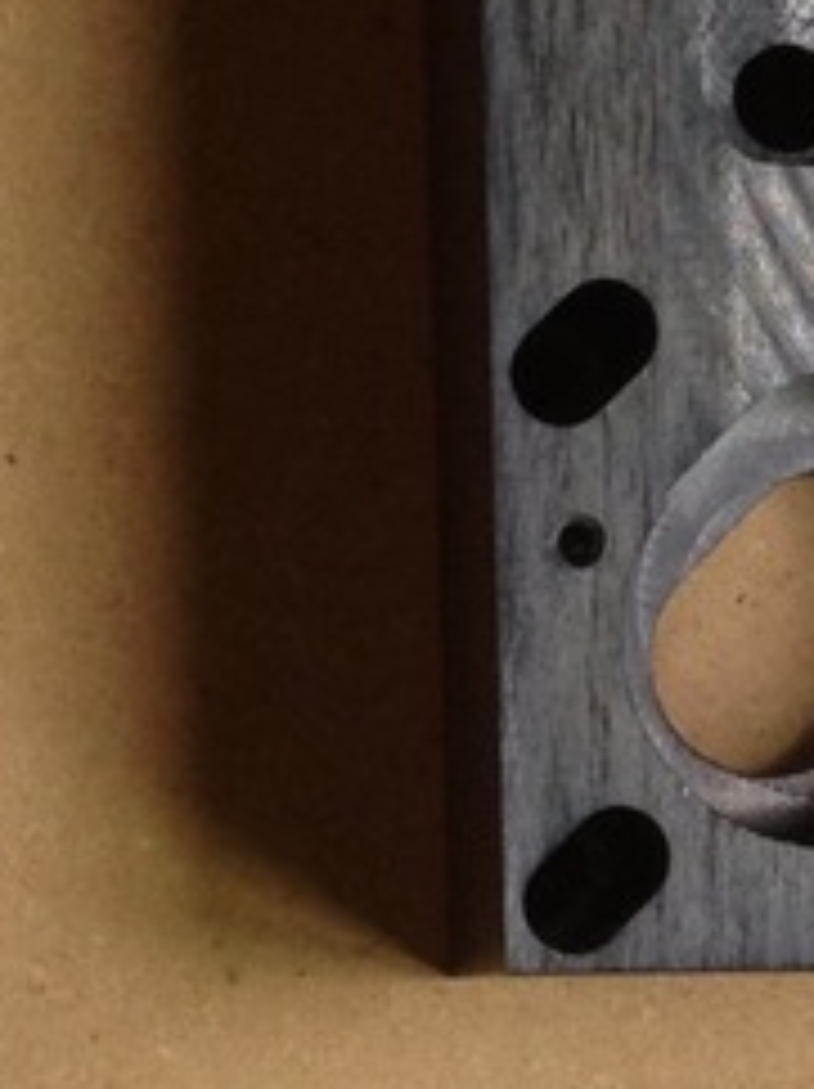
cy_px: 1190
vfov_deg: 10.7
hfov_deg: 7.9
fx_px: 5716
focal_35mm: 182
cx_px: 1462
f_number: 2.4
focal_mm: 4.13
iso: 50
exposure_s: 1/60
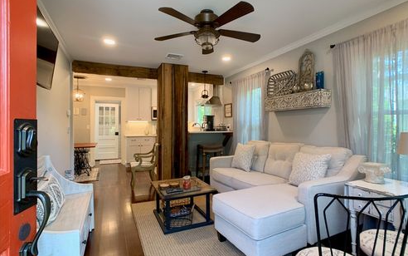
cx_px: 206
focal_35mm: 28
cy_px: 123
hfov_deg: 66.4
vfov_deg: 44.6
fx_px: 311
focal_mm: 4.25
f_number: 1.8
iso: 100
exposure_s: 1/60
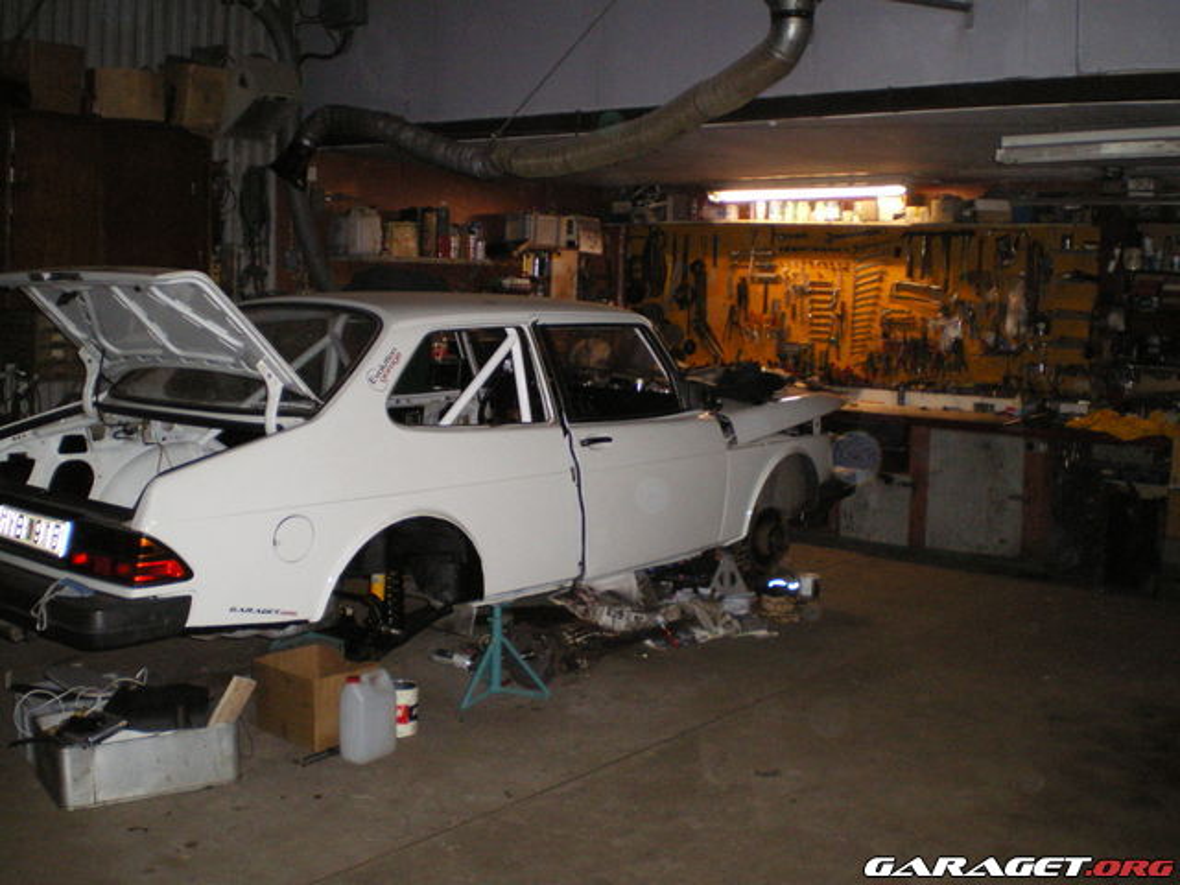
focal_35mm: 38
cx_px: 590
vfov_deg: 37.7
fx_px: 1295
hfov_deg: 49.0
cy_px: 442
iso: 400
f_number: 3.1
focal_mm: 6.3
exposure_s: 1/50
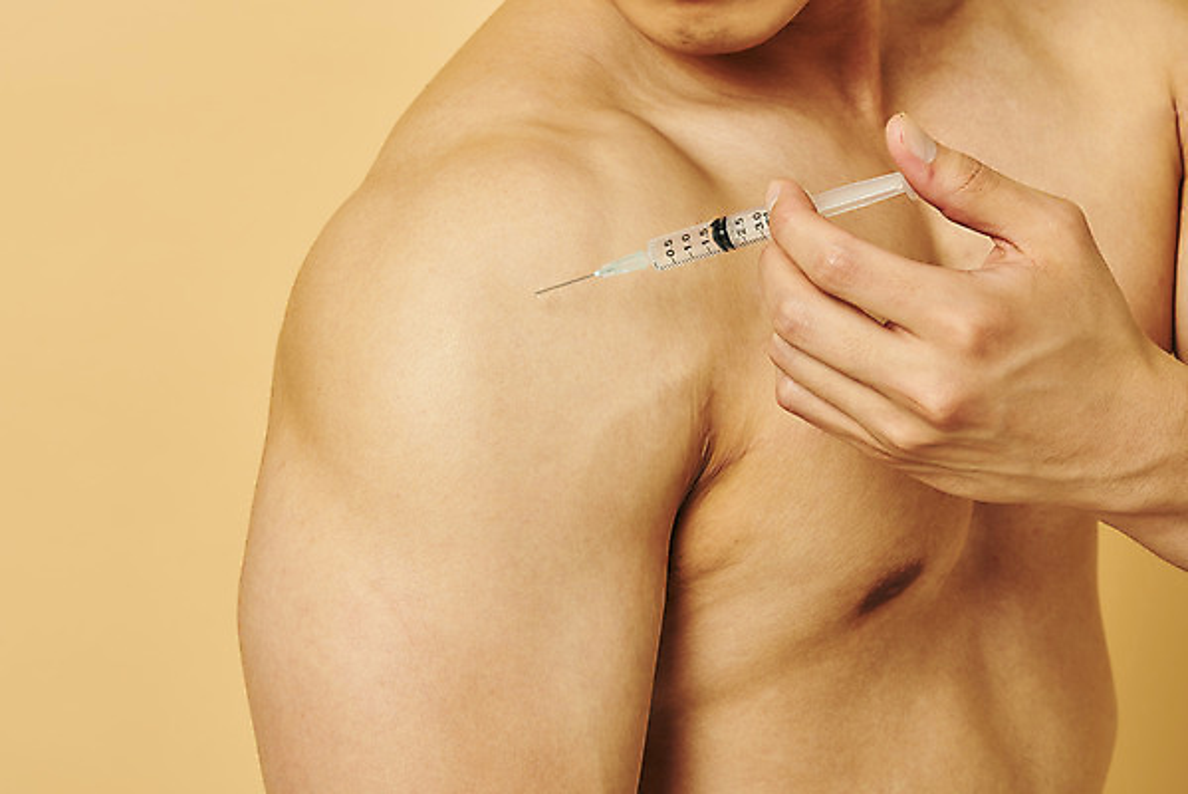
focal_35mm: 105
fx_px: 3467
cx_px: 594
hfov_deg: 19.4
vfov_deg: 13.1
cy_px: 397
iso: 100
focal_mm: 105
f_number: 16
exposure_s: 1/125
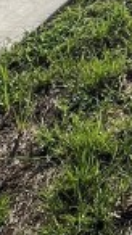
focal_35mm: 99
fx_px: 617
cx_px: 398
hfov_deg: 9.5
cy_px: -219
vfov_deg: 16.8
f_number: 1.8
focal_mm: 1.57
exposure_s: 1/2538
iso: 32
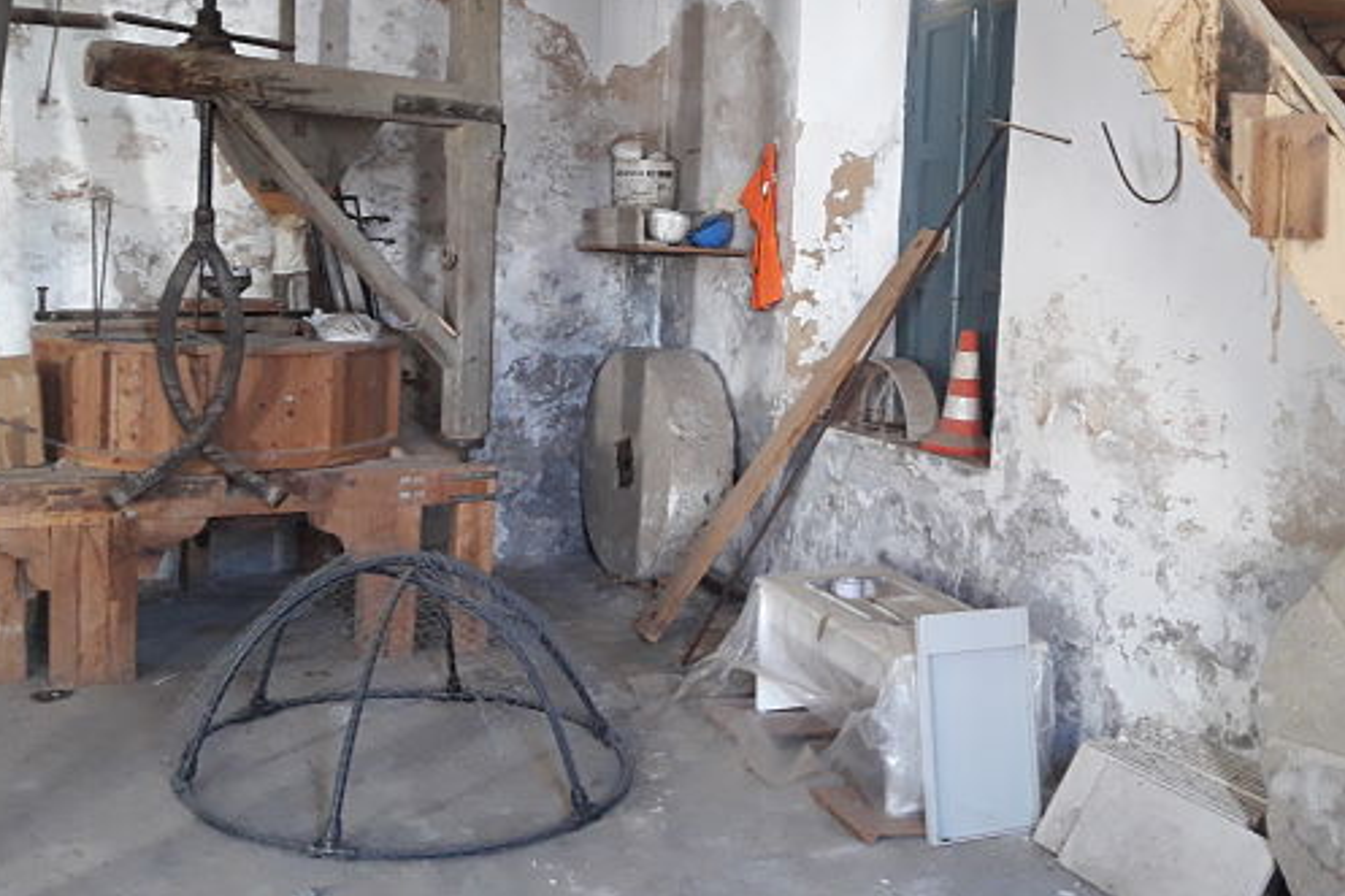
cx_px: 735
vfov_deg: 34.0
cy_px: 321
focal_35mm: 39
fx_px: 1457
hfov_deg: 49.5
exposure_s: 1/17
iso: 160
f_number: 1.9
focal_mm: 3.7
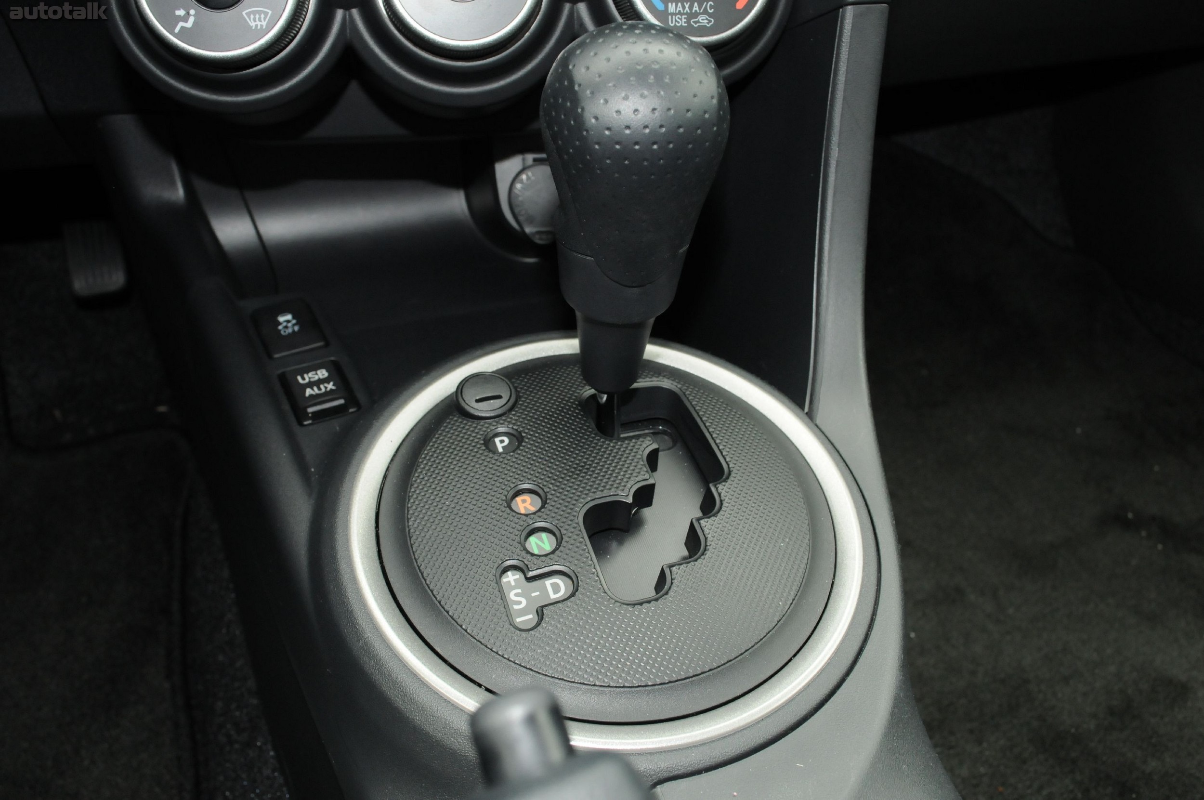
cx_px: 602
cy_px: 400
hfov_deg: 53.2
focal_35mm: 36
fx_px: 1203
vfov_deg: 36.8
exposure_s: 1/60
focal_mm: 24
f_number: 8
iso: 1000
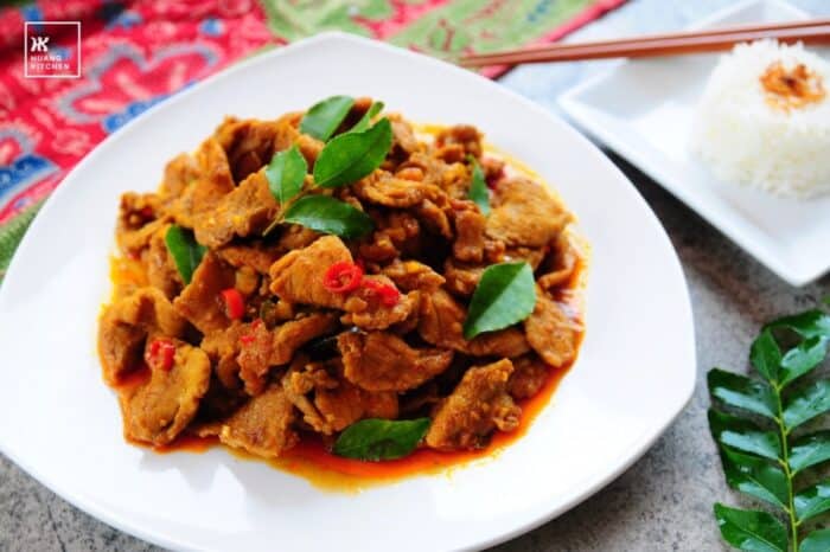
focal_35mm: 48
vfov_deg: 28.0
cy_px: 276
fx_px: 1106
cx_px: 415
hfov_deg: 41.1
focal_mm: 32
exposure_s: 1/30
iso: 160
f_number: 4.8
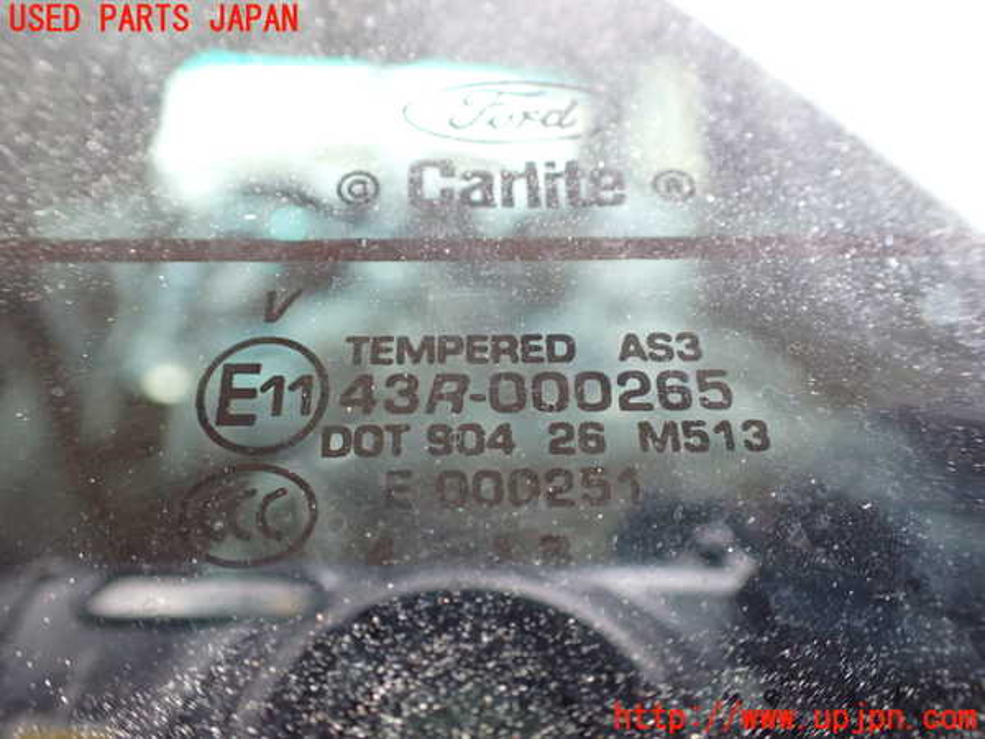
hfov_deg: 60.0
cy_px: 370
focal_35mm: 30
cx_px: 492
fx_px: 854
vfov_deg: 46.8
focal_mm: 5.4
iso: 800
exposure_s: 1/125
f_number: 2.3
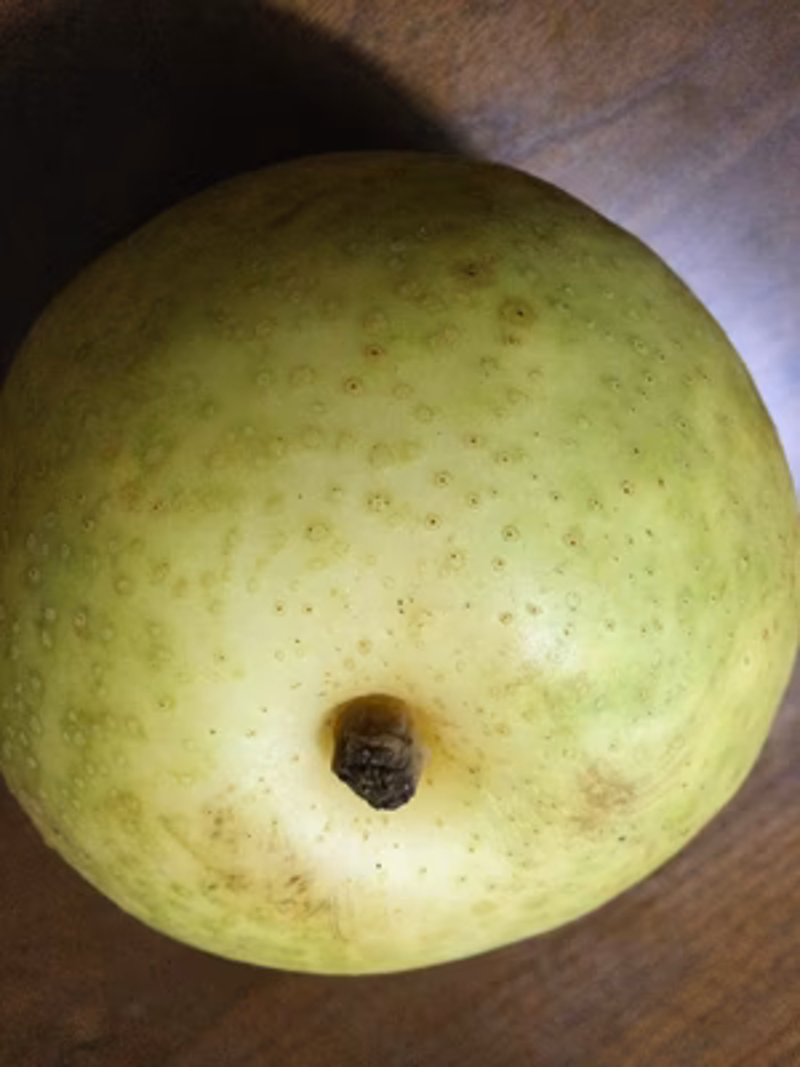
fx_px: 955
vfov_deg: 58.4
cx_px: 400
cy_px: 534
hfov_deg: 45.4
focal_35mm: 31
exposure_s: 1/30
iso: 250
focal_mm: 3.3
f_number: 2.4
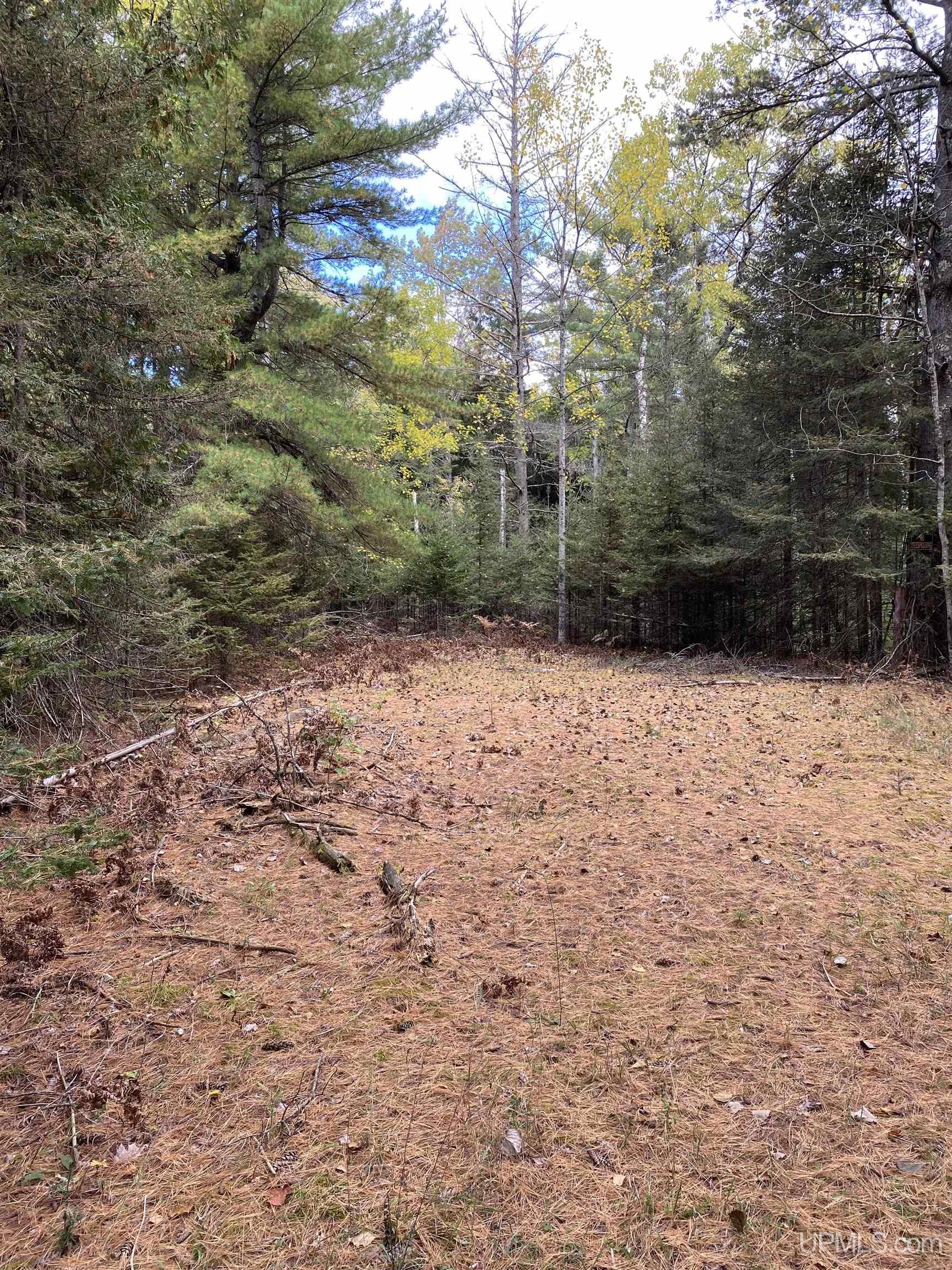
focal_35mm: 26
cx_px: 476
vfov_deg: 67.3
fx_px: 953
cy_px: 635
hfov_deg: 53.1
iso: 32
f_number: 1.8
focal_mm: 4.25
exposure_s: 1/122
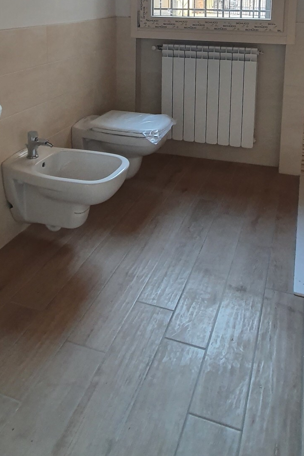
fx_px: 405
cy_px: 68
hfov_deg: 41.1
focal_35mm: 32
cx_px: 158
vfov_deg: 53.3
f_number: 2.2
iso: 125
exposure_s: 1/50
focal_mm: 1.8
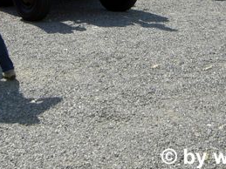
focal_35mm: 94
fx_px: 613
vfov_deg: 15.2
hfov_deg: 20.8
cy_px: -30
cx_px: 86
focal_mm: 6.2
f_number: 4.3
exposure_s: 1/640
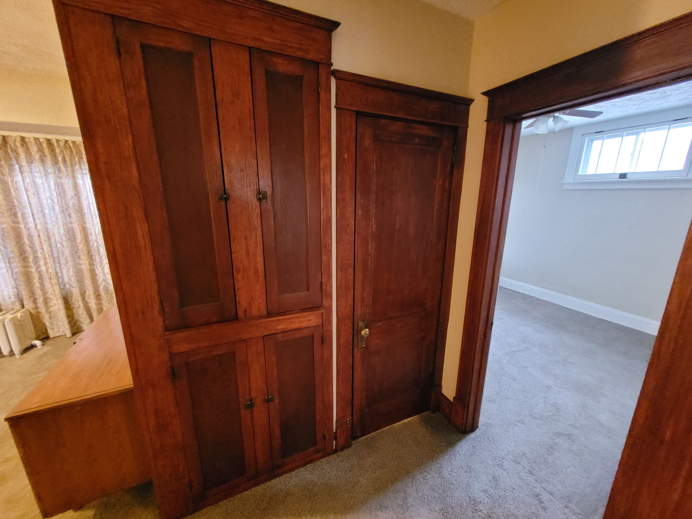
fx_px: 260
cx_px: 346
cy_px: 260
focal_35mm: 13
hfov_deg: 106.2
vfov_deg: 89.9
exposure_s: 1/24
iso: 1000
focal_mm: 1.74
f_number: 2.2
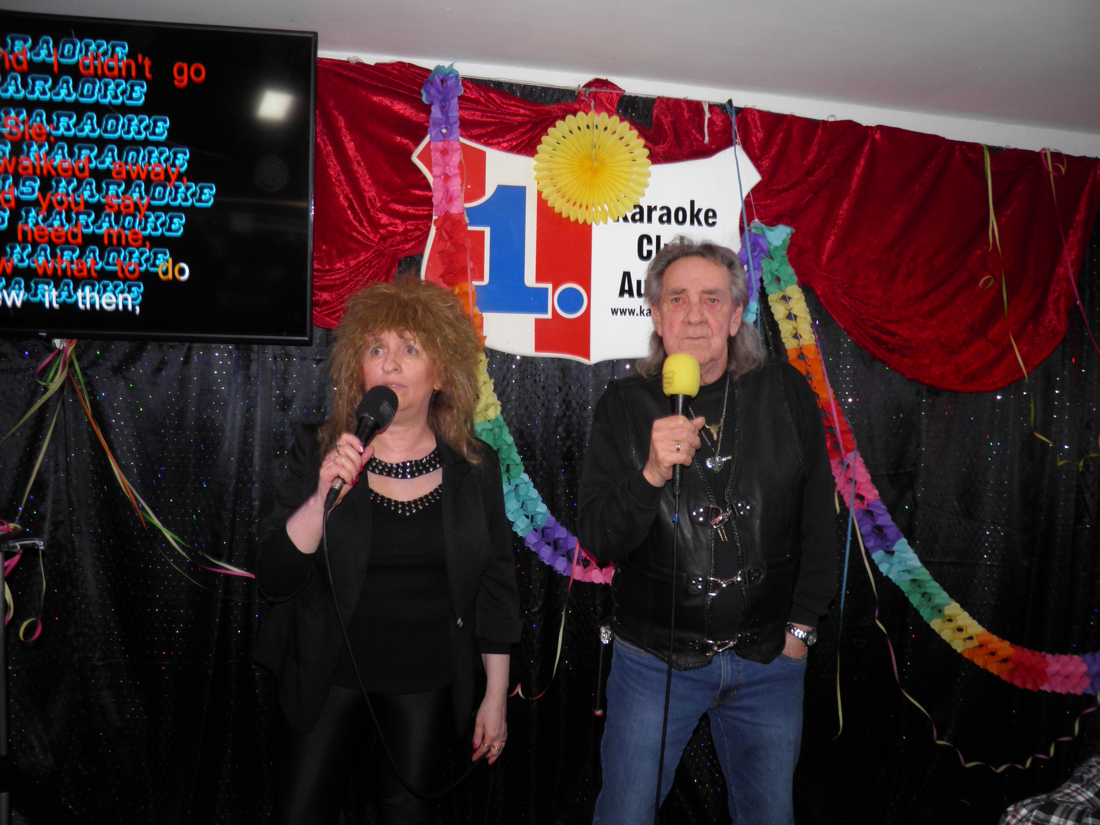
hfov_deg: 63.4
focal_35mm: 28
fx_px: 890
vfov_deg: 49.7
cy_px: 412
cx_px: 550
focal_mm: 4.9
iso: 100
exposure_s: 1/30
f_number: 2.8
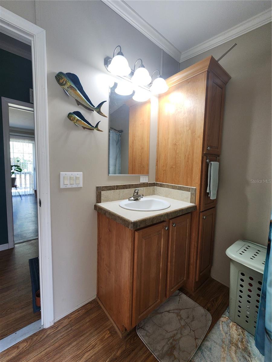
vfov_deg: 106.2
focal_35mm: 13
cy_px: 181
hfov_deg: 89.9
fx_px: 136
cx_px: 136
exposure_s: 1/60
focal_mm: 2.2
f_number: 2.2
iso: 125
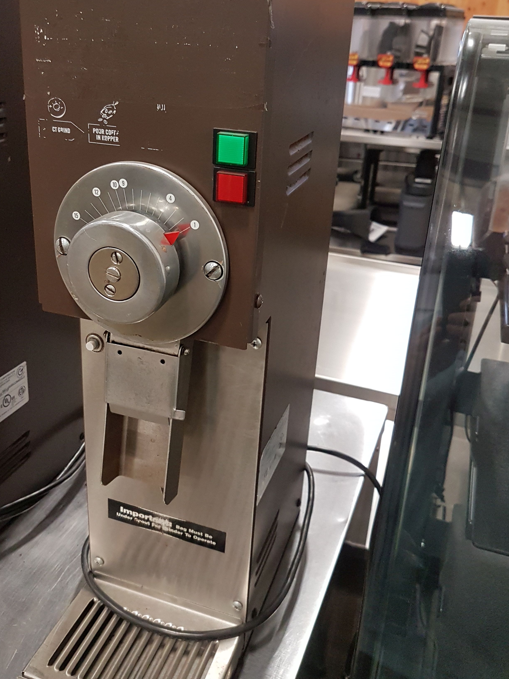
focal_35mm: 32
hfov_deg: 43.9
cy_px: 283
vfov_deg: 56.5
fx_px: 627
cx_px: 205
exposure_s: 1/60
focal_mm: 4.2
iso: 200
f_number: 1.7
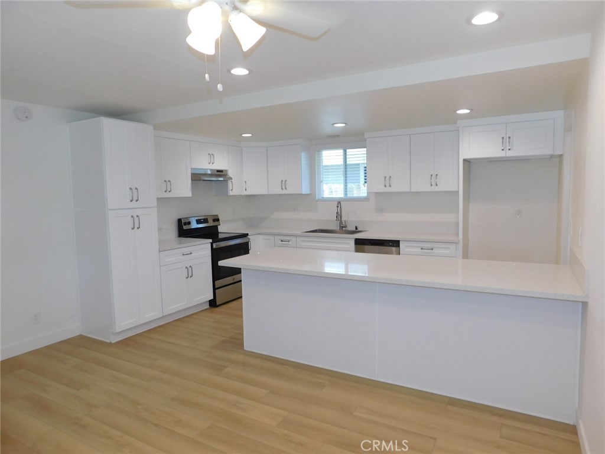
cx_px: 302
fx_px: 402
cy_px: 227
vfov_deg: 58.9
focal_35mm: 23
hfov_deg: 73.9
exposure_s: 1/50
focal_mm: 4
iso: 125
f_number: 3
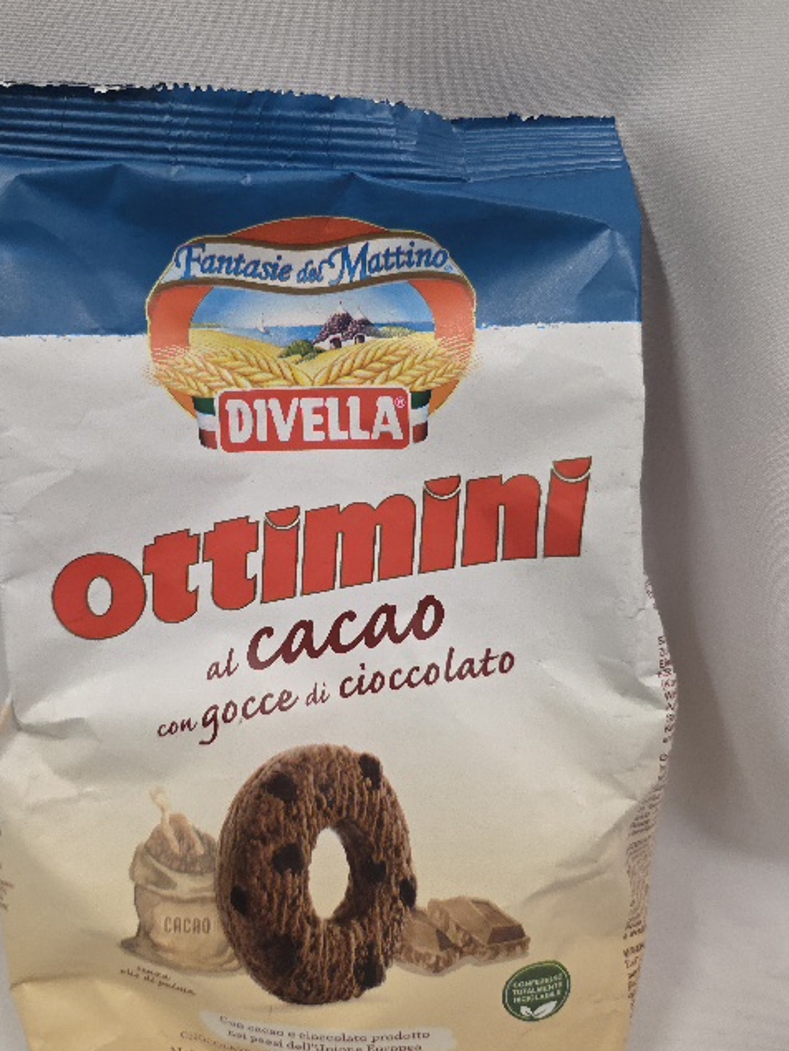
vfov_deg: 61.6
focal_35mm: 29
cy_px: 529
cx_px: 307
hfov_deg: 47.9
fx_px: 881
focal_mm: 6.3
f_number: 1.7
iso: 400
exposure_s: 1/101
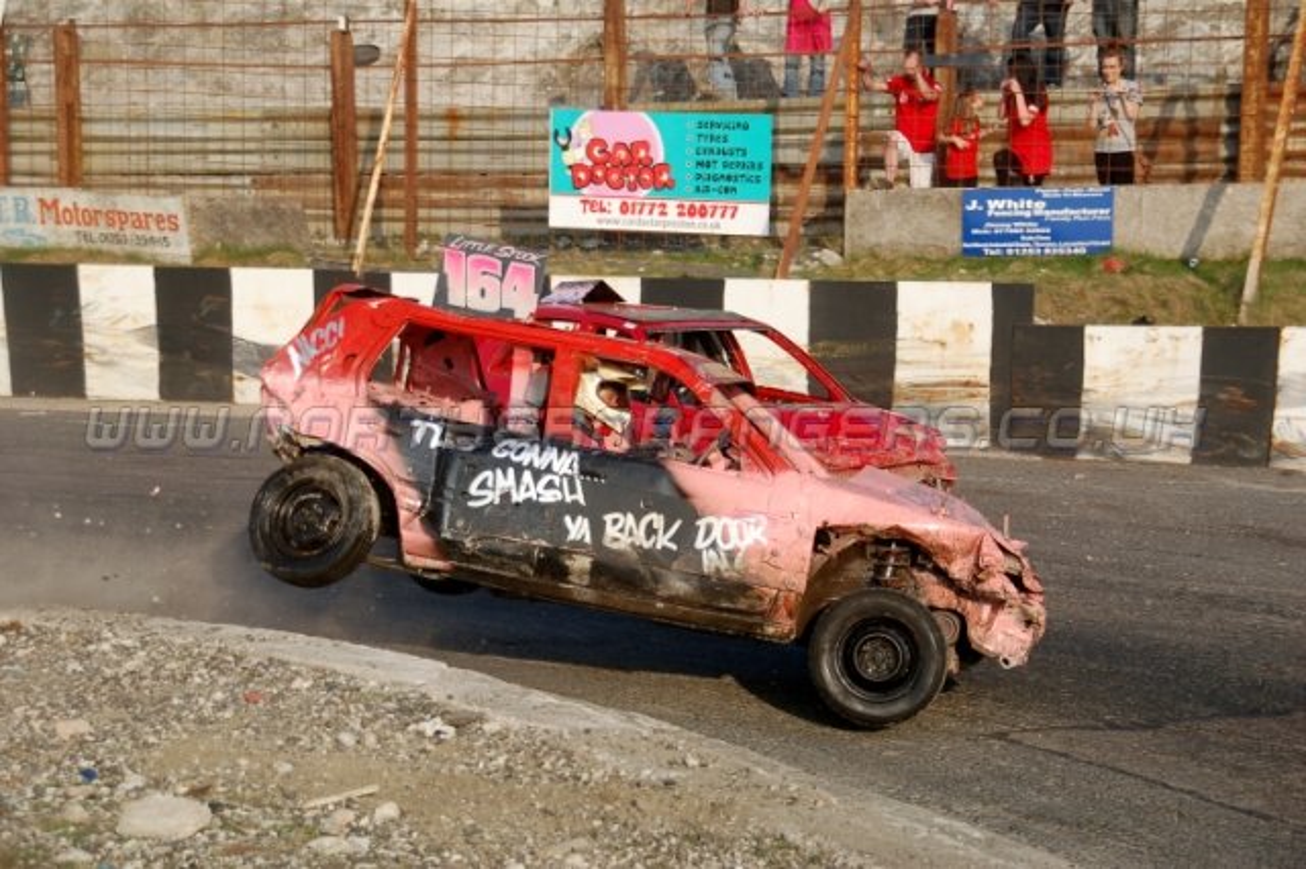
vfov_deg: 16.5
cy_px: 434
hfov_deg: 24.6
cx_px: 653
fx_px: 2991
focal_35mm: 82
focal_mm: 55
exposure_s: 1/1000
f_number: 5.3
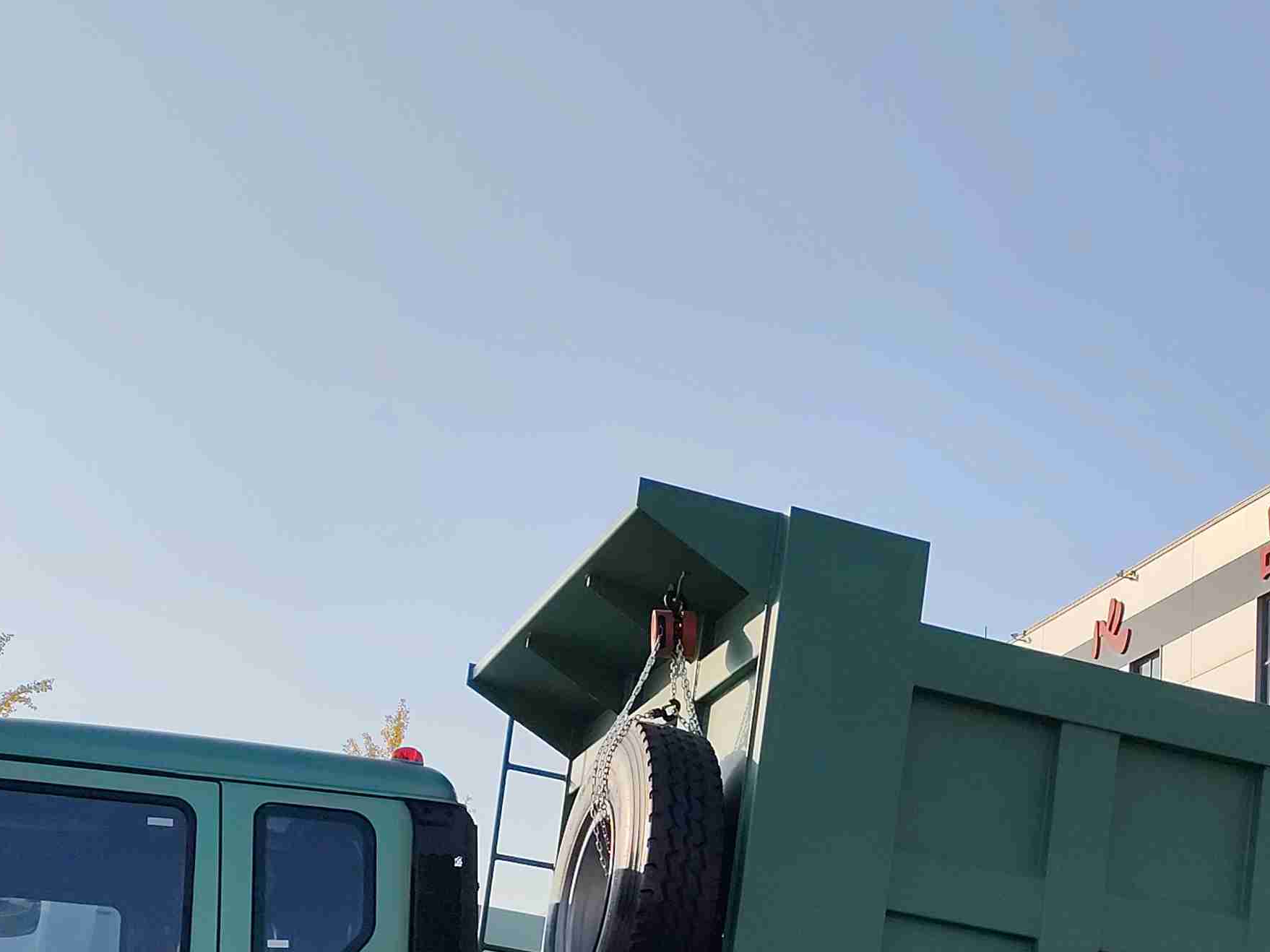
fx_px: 2384
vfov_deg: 21.5
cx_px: 912
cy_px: 1034
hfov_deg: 29.5
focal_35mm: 65
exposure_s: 1/1623
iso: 50
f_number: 1.65
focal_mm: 6.14
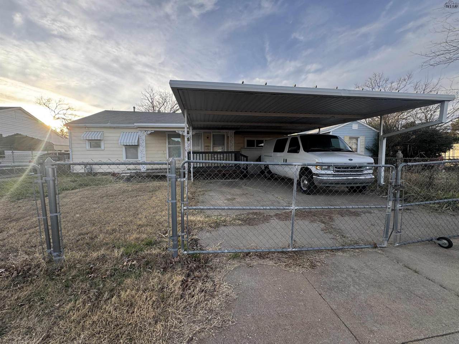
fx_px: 186
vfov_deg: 85.7
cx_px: 230
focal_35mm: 14
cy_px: 172
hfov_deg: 102.1
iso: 40
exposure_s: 1/287
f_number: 2.2
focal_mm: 2.22
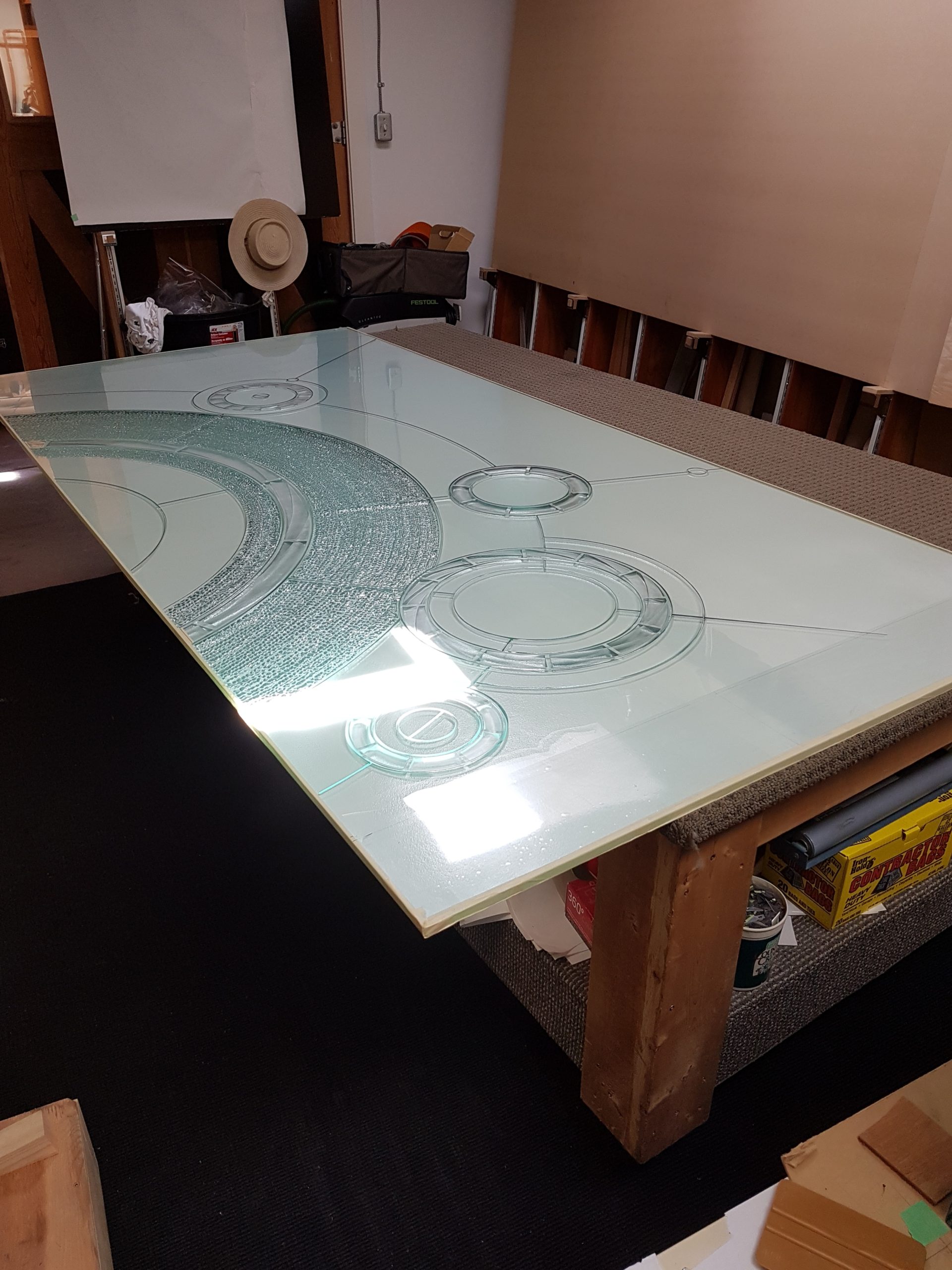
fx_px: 953
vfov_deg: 67.3
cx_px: 476
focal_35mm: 26
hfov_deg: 53.1
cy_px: 635
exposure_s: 1/120
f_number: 1.7
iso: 64
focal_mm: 4.2
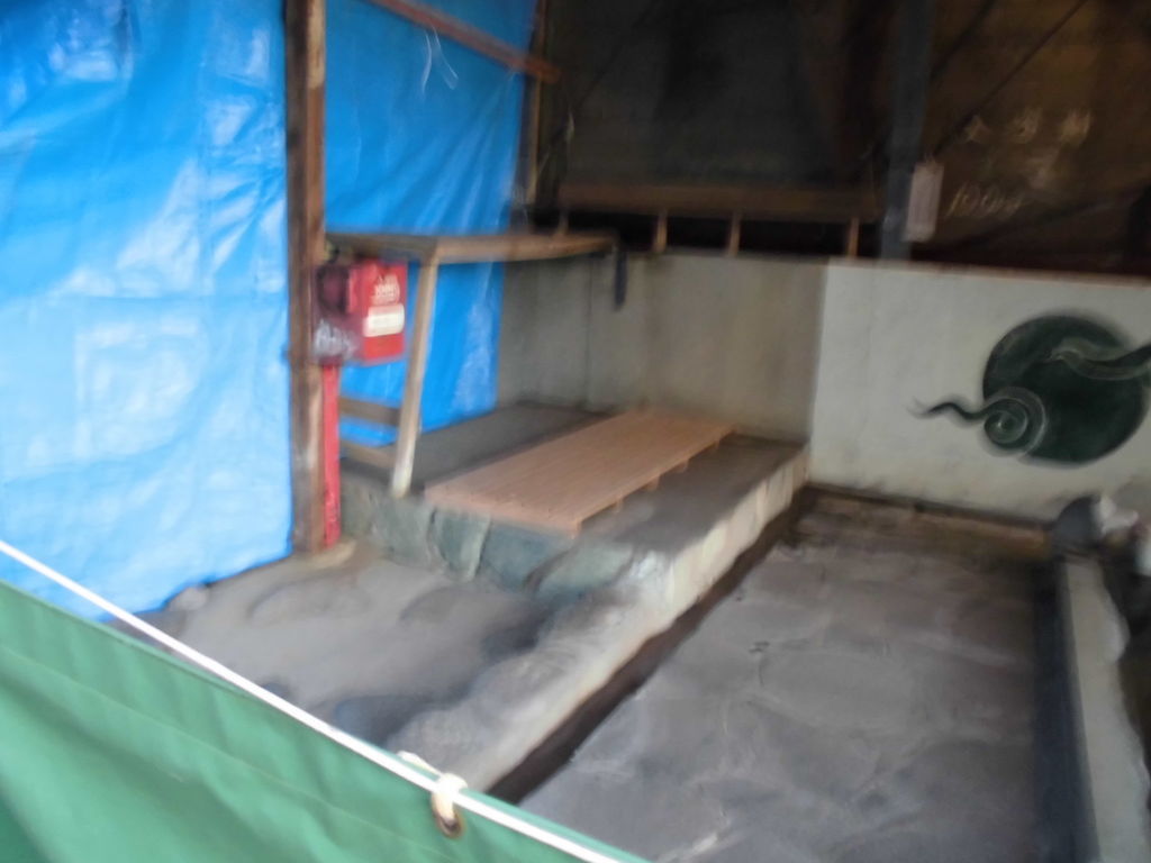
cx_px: 576
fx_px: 865
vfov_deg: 53.1
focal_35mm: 26
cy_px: 432
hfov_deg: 67.3
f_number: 3.5
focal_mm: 4.6
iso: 400
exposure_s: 1/2
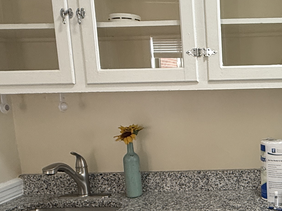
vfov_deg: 31.3
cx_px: 289
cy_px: 135
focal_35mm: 46
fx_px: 375
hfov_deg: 36.6
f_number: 2.2
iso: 250
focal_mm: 2.22
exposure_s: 1/60
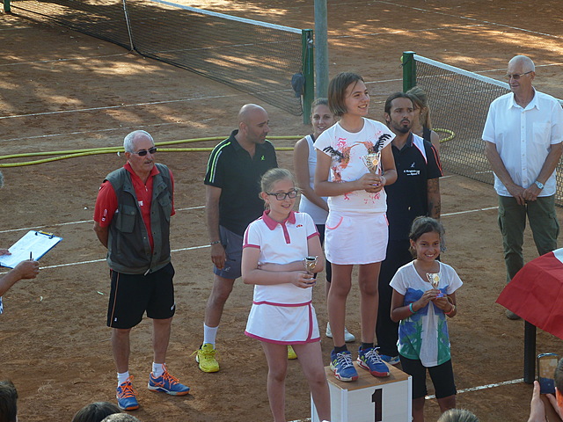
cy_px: 211
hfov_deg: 18.9
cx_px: 282
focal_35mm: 104
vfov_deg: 14.2
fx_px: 1691
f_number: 6.3
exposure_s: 1/50
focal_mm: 17
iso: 80
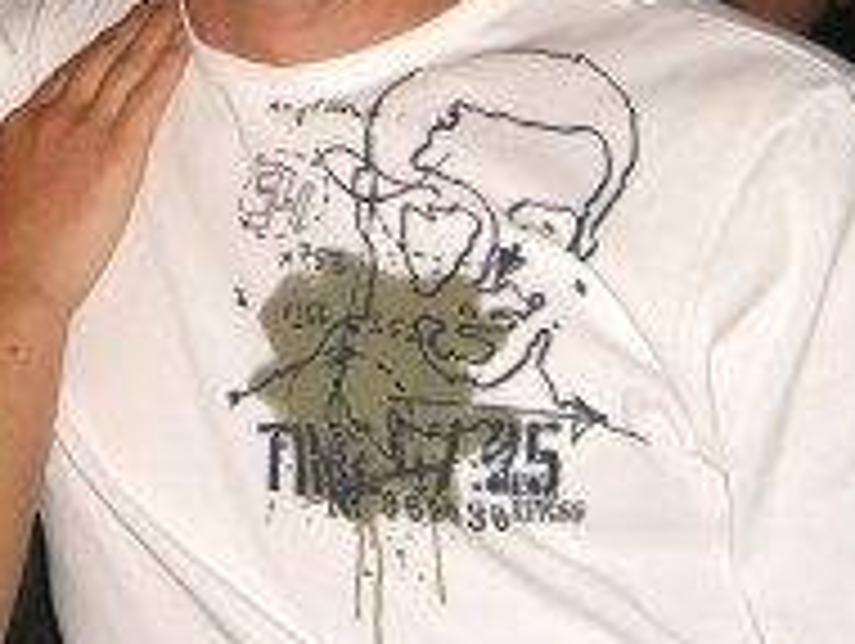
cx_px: 176
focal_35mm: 120
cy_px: -90
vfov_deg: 12.1
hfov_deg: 16.3
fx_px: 2968
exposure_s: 1/60
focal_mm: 7.9
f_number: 2.8
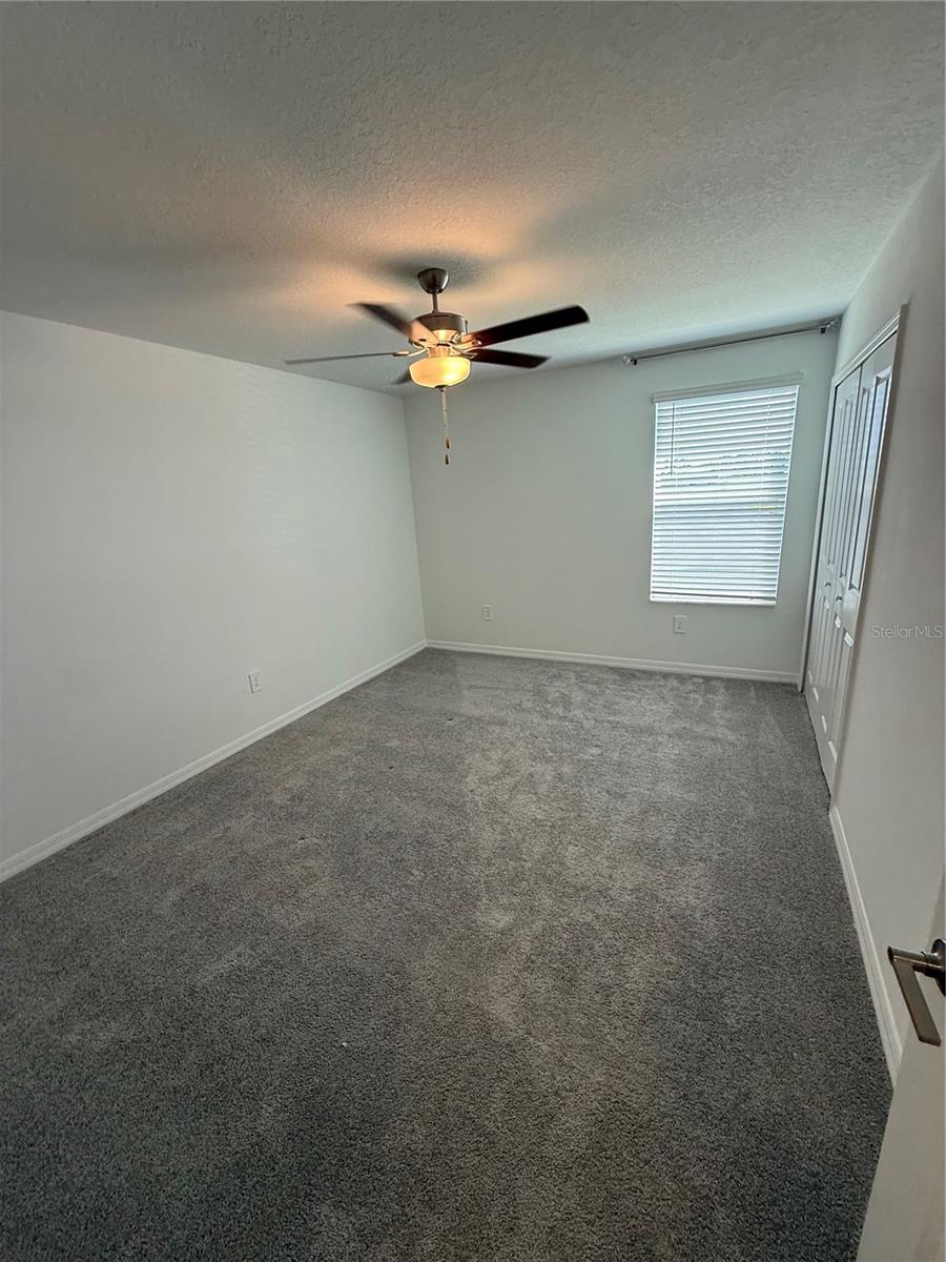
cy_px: 631
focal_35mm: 14
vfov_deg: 102.1
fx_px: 510
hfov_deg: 85.7
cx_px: 473
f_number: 2.2
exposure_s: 1/120
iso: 125
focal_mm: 2.22
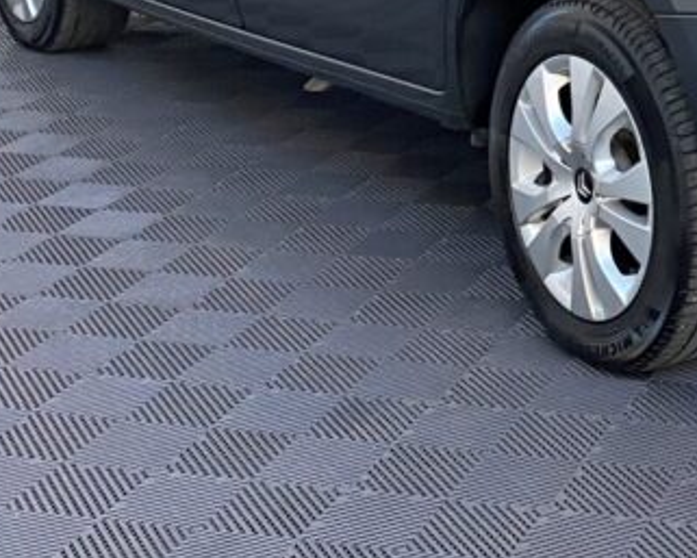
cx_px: 905
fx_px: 1671
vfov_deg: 17.6
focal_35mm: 81
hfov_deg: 21.3
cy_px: -195
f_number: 1.8
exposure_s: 1/50
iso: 64
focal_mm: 4.25
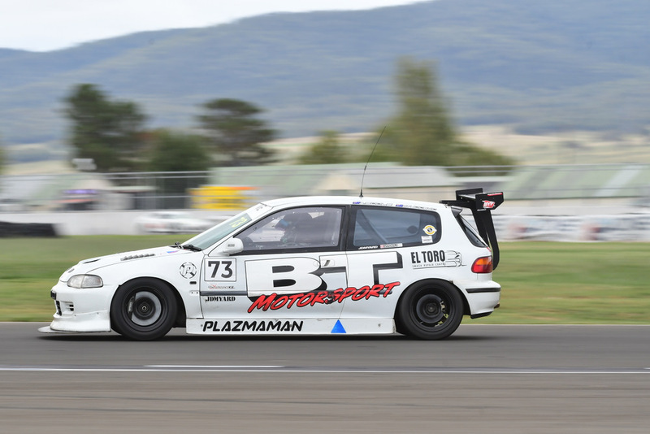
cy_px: 217
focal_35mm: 300
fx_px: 5418
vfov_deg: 4.6
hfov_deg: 6.9
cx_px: 325
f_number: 11
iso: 400
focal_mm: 200
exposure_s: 1/200
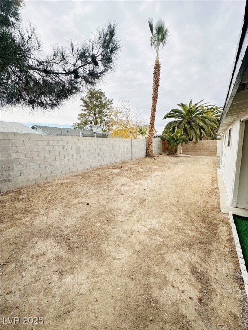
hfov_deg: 85.7
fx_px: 134
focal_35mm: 14
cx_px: 124
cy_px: 165
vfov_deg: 102.1
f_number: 2.2
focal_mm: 2.22
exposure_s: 1/279
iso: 40
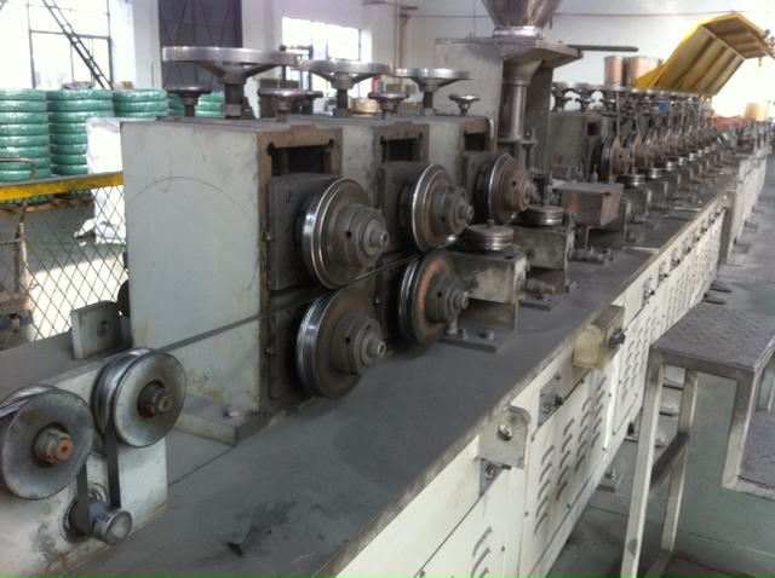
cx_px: 388
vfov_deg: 40.6
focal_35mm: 35
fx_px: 782
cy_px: 289
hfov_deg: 52.7
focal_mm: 3.85
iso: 80
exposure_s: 1/40
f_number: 2.8
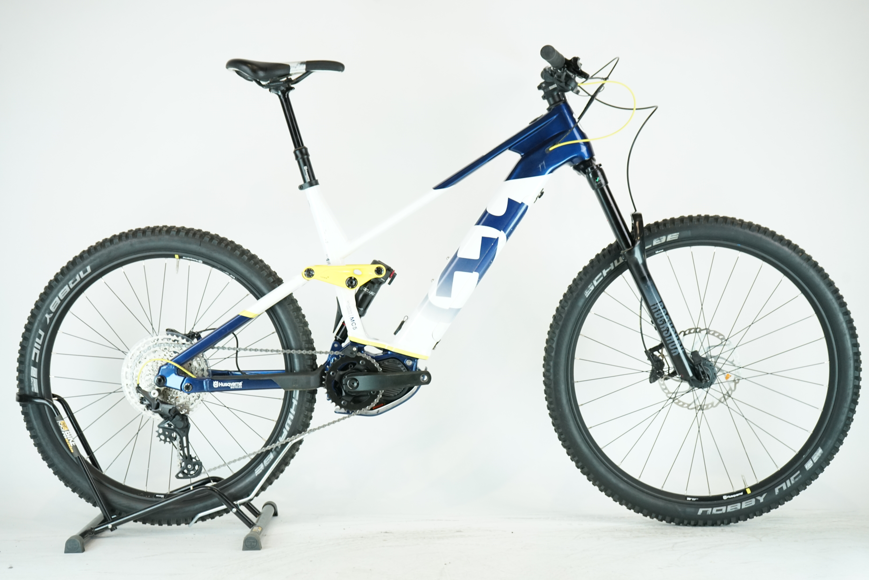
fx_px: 1303
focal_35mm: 54
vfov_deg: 25.1
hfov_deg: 36.9
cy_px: 290
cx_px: 434
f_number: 6.3
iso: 2000
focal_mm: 54
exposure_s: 1/200
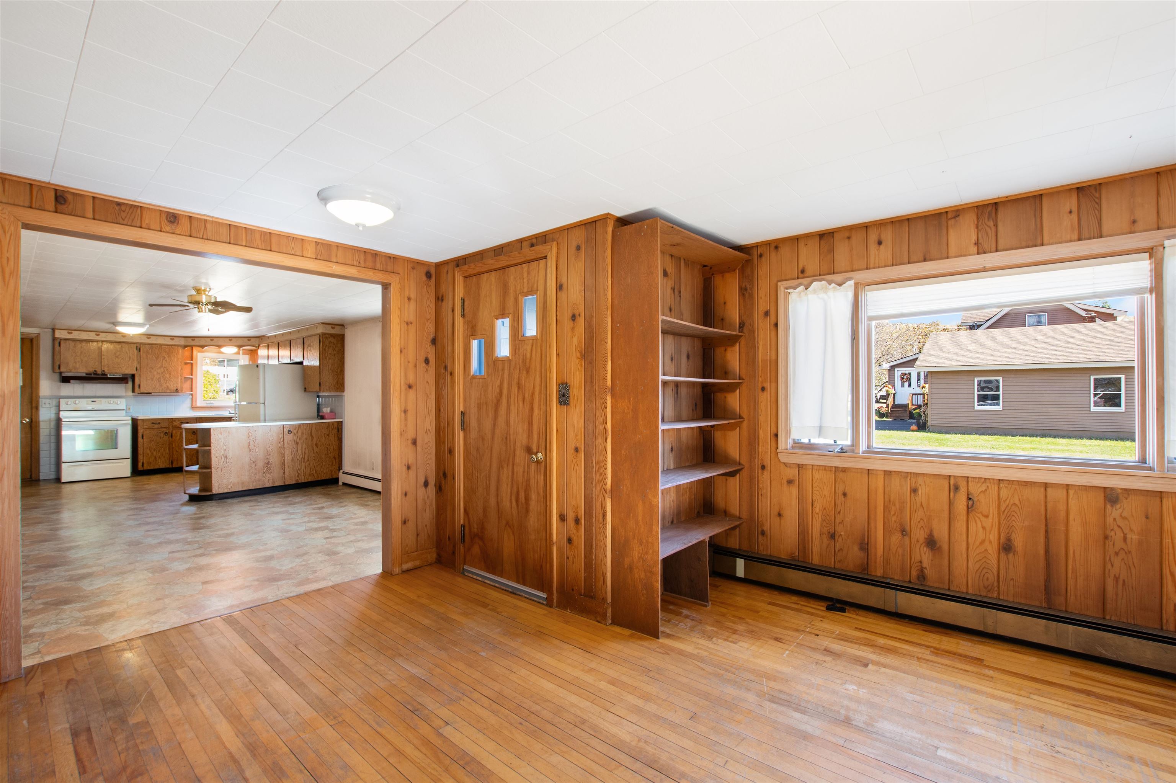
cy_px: 392
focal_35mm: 15
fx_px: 490
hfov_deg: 100.4
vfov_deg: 77.3
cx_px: 588
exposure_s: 1/5
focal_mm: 10
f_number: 8
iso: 64
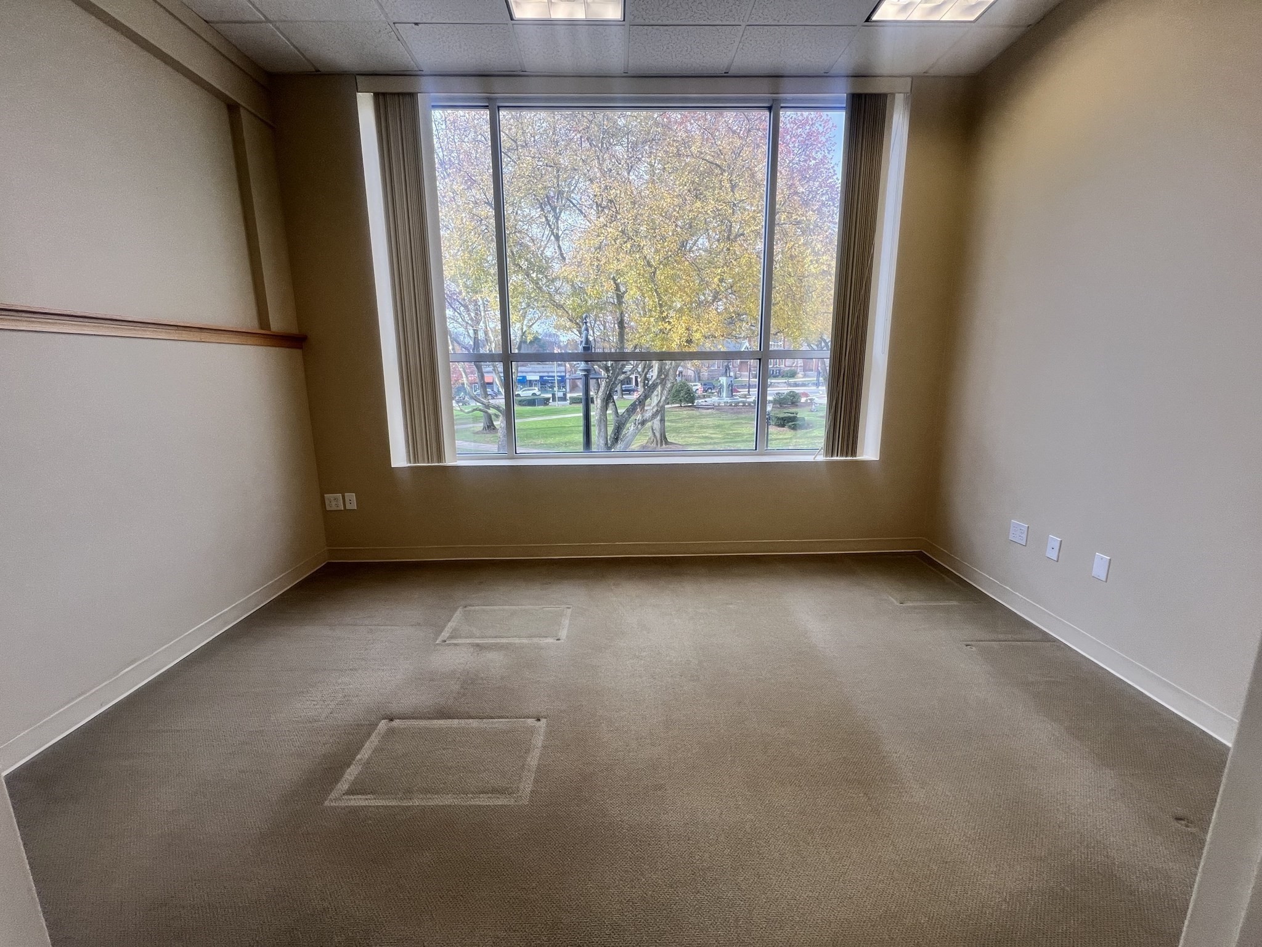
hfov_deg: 106.2
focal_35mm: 13
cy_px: 474
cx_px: 631
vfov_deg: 89.9
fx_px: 474
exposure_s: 1/120
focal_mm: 1.57
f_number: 1.8
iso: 50
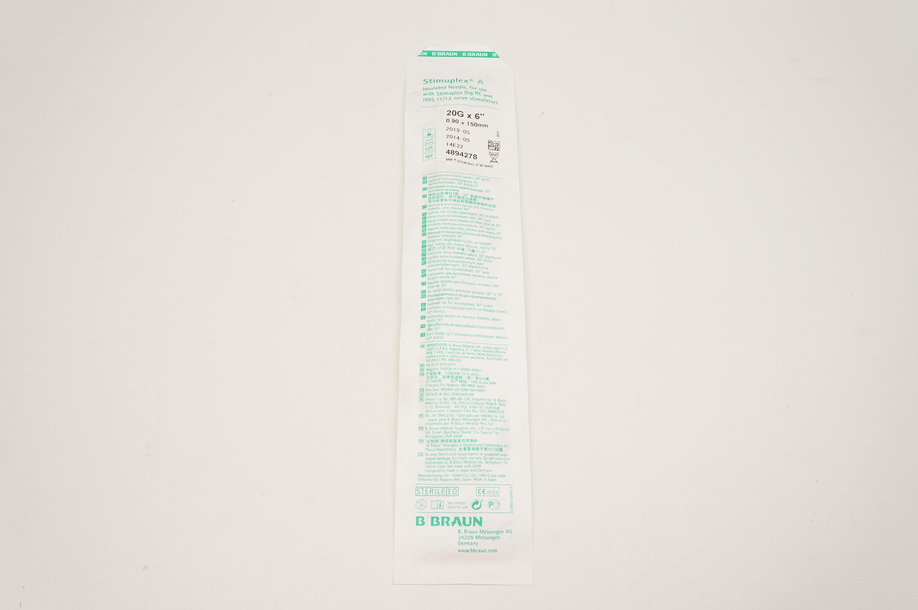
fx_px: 764
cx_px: 459
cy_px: 305
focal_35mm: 30
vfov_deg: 43.5
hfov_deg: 62.0
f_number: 7.1
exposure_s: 1/125
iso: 800
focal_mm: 20
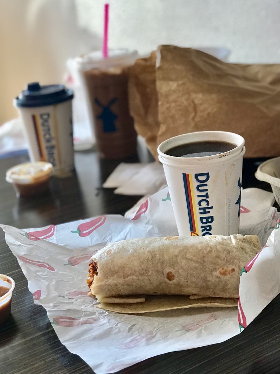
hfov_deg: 25.7
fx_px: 614
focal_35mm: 57
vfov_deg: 33.8
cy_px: 187
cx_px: 140
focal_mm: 6.6
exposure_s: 1/60
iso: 32
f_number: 2.8
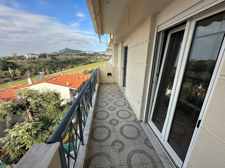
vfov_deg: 85.6
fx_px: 91
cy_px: 84
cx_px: 112
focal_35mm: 14
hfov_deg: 102.1
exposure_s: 1/796
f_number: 2.2
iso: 40
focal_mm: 2.22
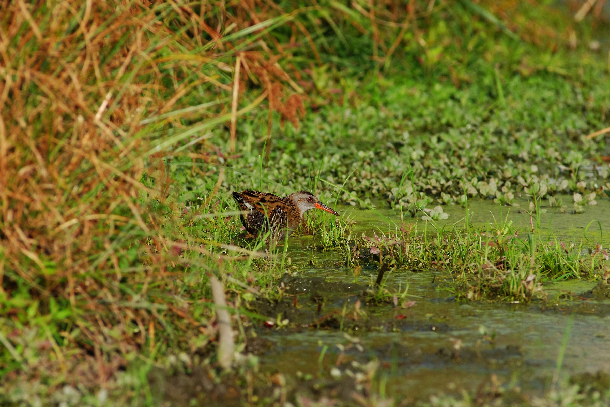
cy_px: 204
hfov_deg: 2.5
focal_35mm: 840
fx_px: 14232
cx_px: 305
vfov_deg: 1.6
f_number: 8
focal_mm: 560
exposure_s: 1/500
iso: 1000
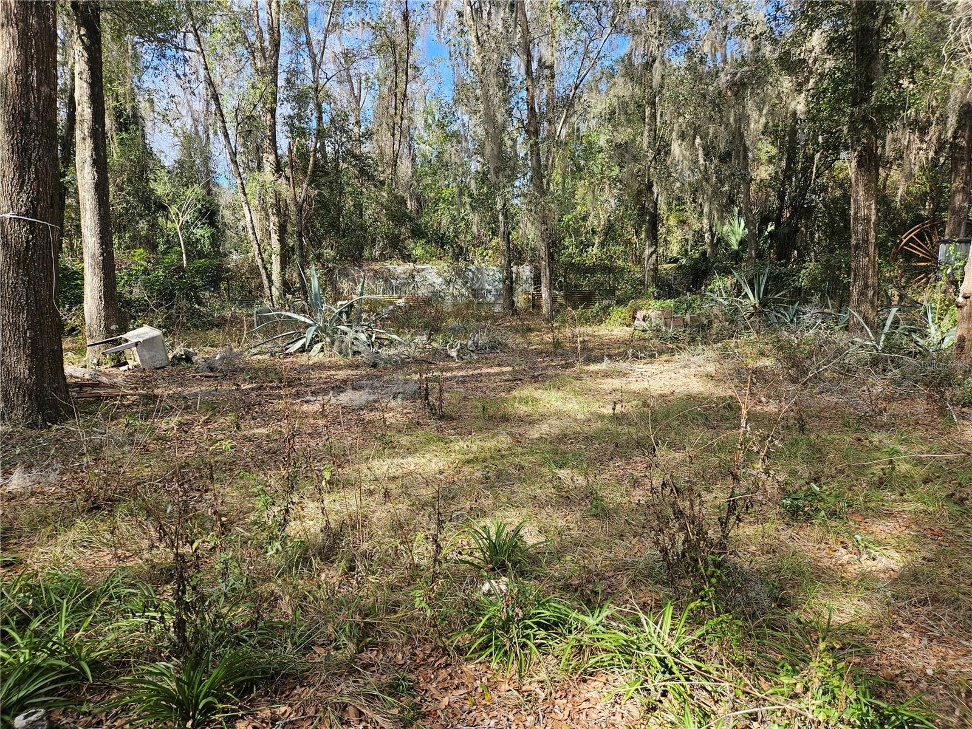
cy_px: 364
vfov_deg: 58.9
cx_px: 486
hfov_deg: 73.9
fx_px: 646
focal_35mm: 23
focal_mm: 5.4
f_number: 1.8
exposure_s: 1/310
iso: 25
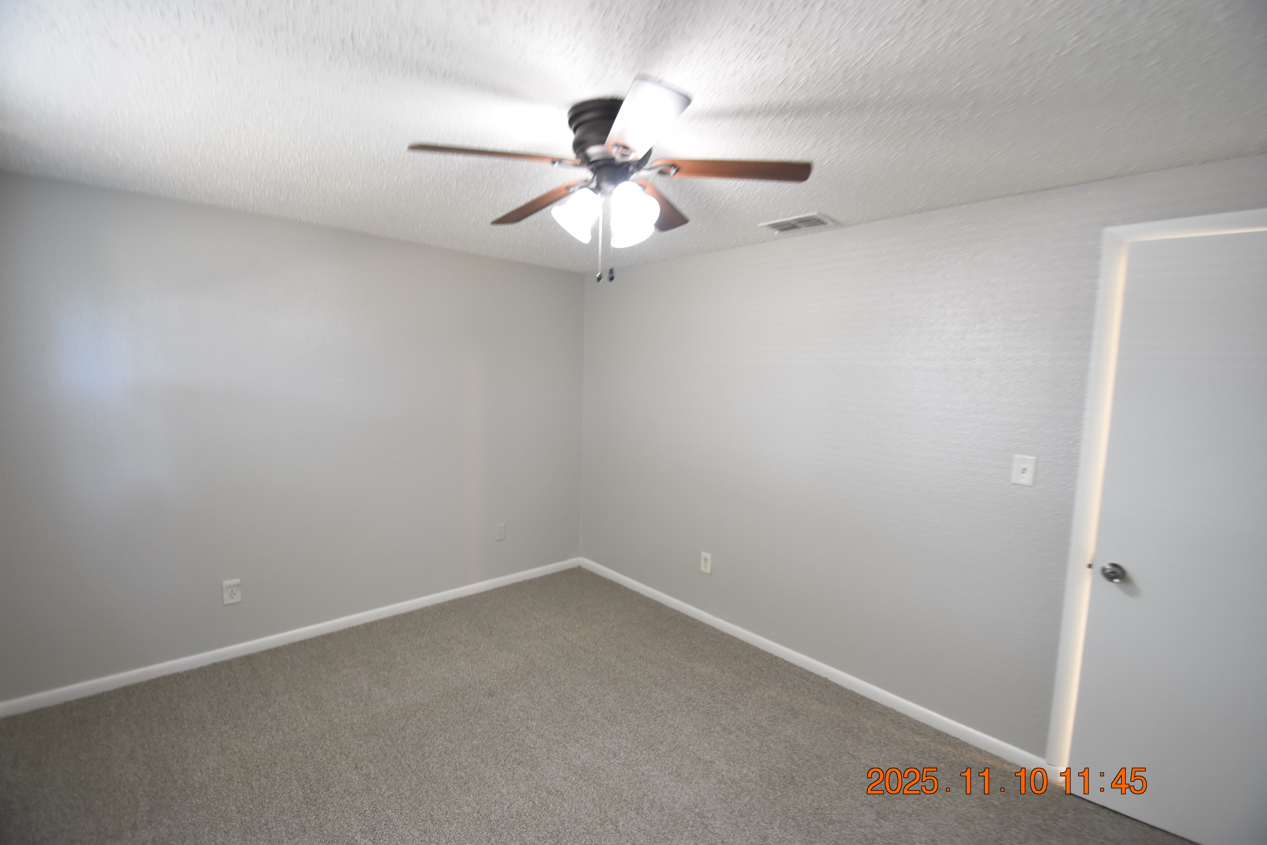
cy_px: 422
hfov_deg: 100.4
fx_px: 528
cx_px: 634
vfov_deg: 77.3
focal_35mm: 15
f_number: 3.5
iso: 800
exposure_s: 1/20
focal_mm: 10
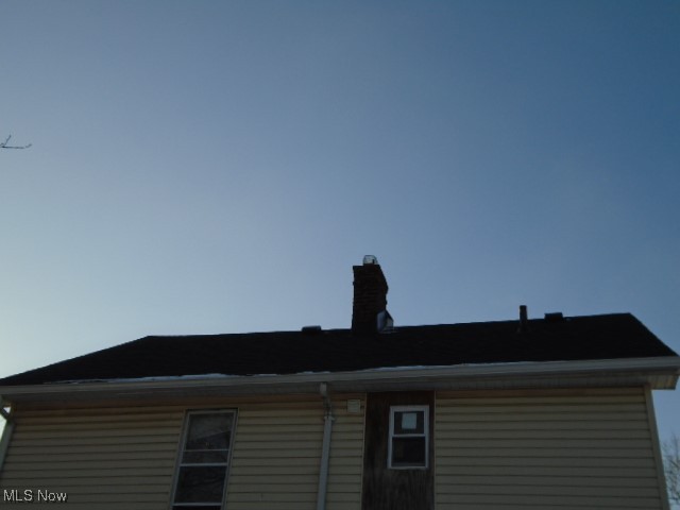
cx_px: 340
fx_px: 825
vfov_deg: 34.3
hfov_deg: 44.8
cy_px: 255
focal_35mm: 42
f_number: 4.1
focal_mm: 7.4
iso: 100
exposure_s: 1/1000
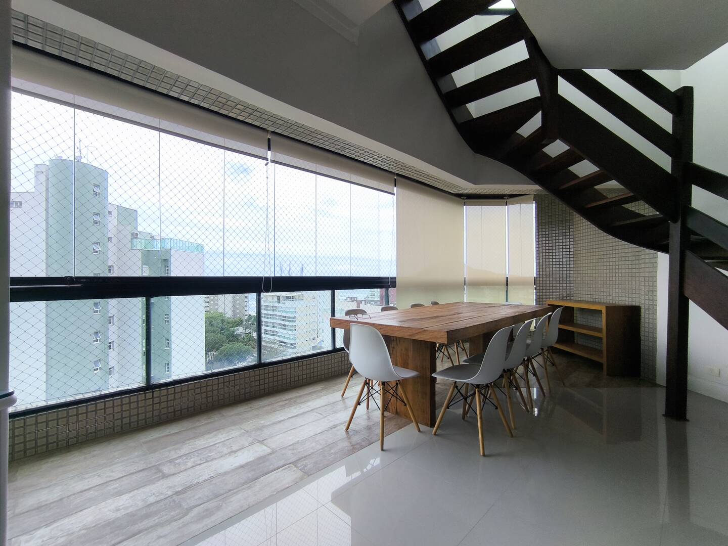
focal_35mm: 16
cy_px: 273
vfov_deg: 78.1
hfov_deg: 94.5
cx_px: 364
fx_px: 336
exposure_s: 1/508
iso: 50
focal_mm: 1.65
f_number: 2.2
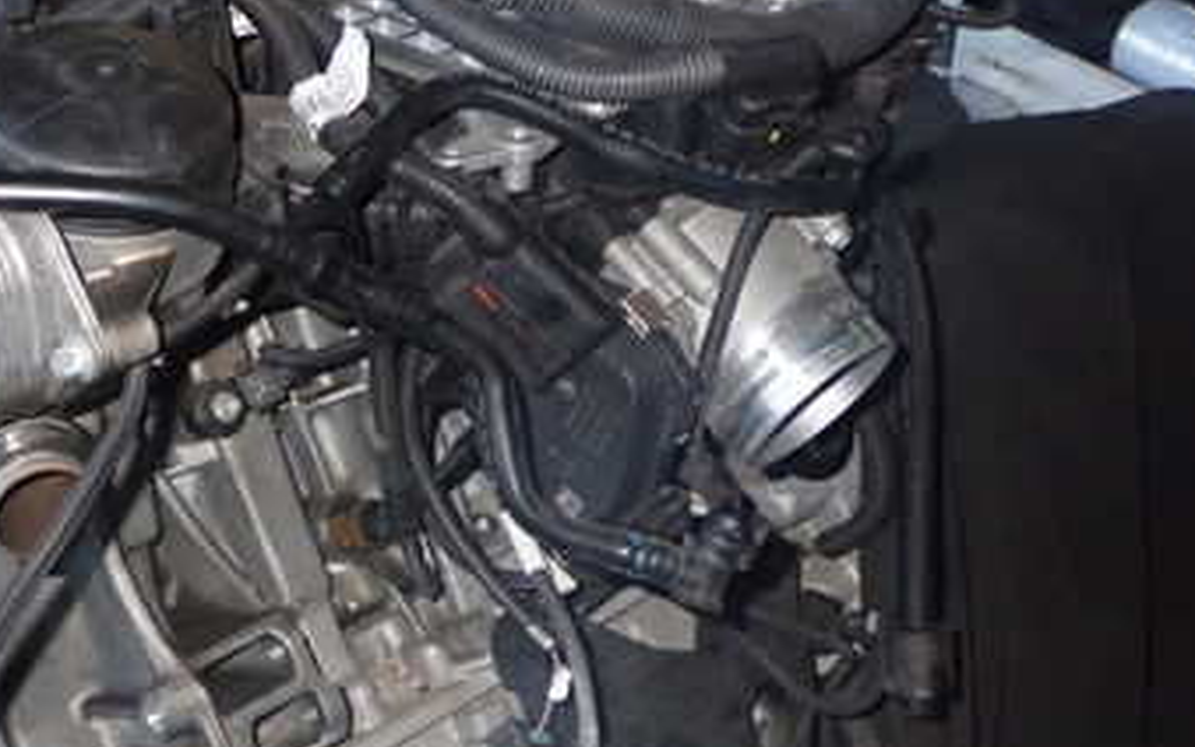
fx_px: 1954
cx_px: 219
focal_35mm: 60
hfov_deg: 32.9
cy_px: 437
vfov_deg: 21.6
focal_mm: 5.79
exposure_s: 1/30
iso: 800
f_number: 7.1
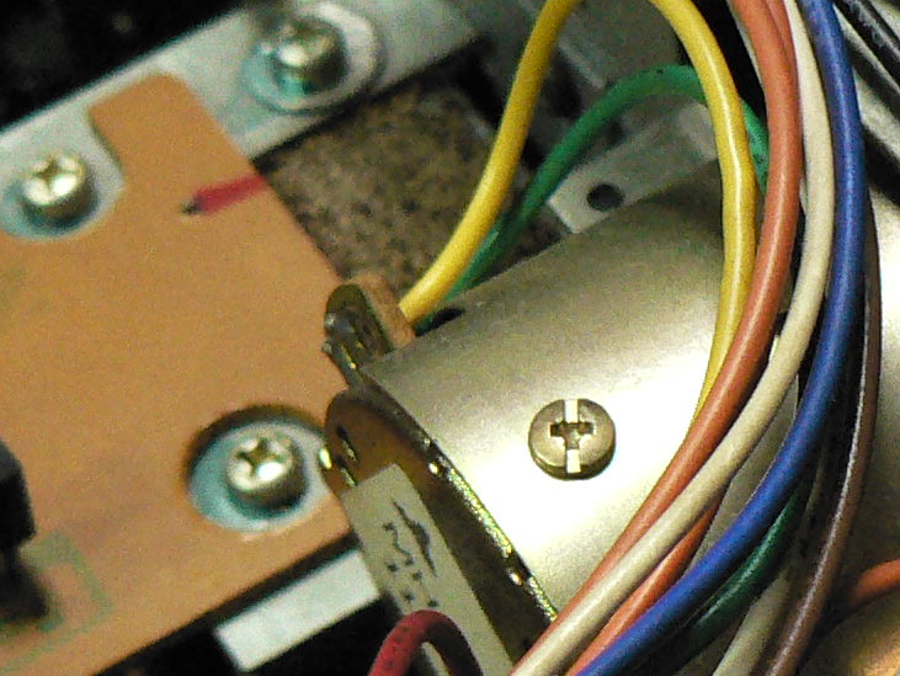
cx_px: 680
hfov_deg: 15.6
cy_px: 597
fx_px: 3278
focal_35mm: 126
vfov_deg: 11.7
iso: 400
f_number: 2.8
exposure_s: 1/50
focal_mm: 6
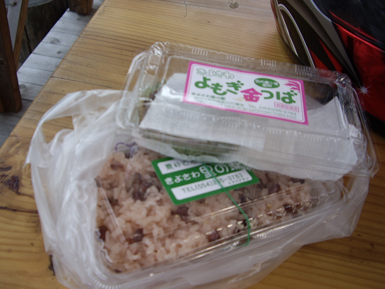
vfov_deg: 37.7
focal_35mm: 38
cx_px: 192
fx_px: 423
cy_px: 144
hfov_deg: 49.0
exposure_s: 1/200
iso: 50
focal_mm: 7.9
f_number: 2.8
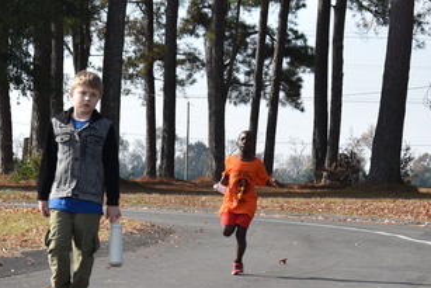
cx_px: 18
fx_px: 2579
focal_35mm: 215
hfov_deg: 9.5
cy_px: 251
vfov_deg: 6.4
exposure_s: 1/200
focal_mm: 55
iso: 100
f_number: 7.1
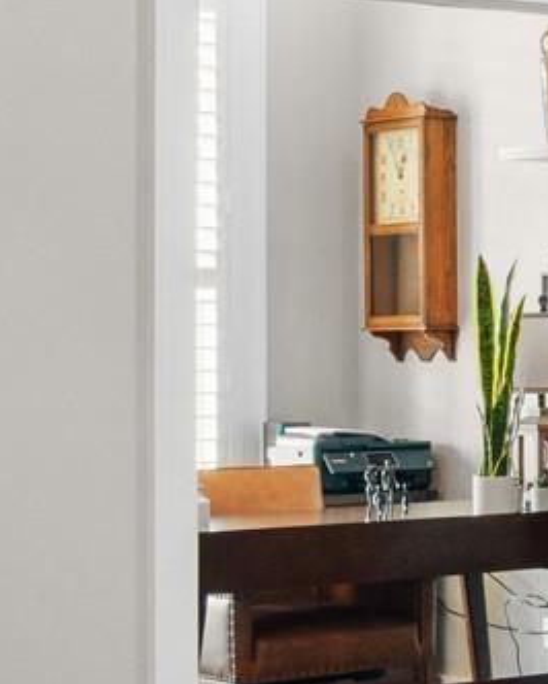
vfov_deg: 15.1
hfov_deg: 11.4
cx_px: 956
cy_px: 361
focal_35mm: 127
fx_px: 2572
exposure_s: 1/1.25
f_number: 9
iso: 250
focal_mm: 12
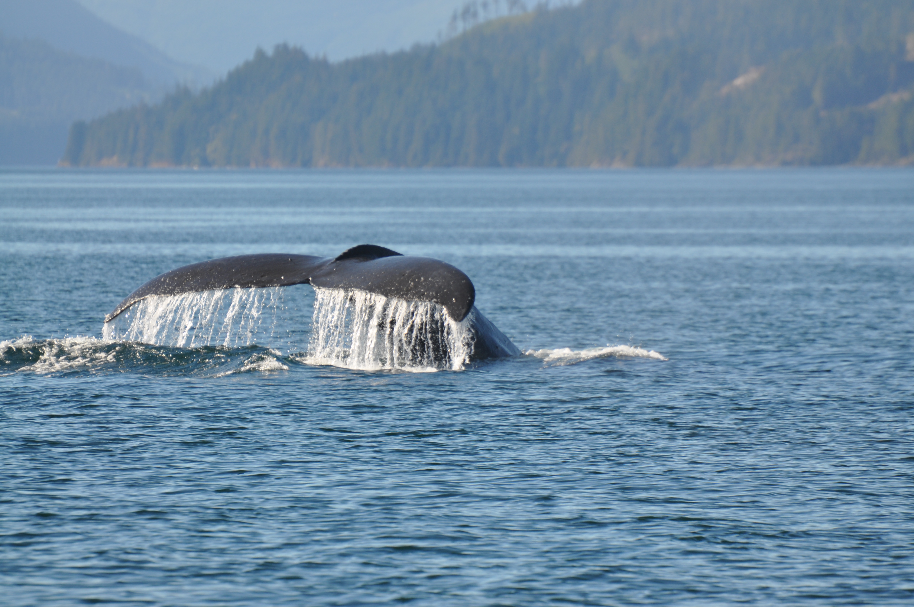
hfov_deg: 4.6
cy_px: 304
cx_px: 457
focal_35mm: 450
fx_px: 11411
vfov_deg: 3.0
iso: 200
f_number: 6.3
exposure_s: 1/640
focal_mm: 300
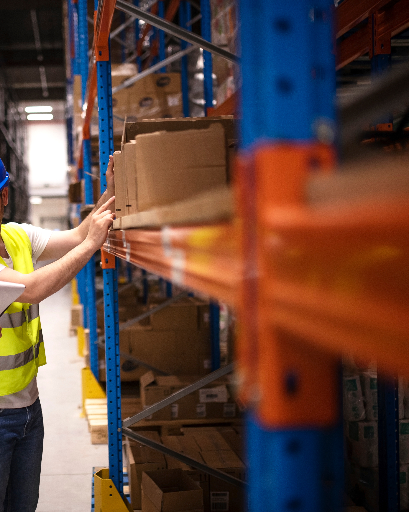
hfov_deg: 29.4
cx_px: 65
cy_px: 258
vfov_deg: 37.3
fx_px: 757
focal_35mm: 50
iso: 500
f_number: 1.4
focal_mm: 35
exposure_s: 1/200
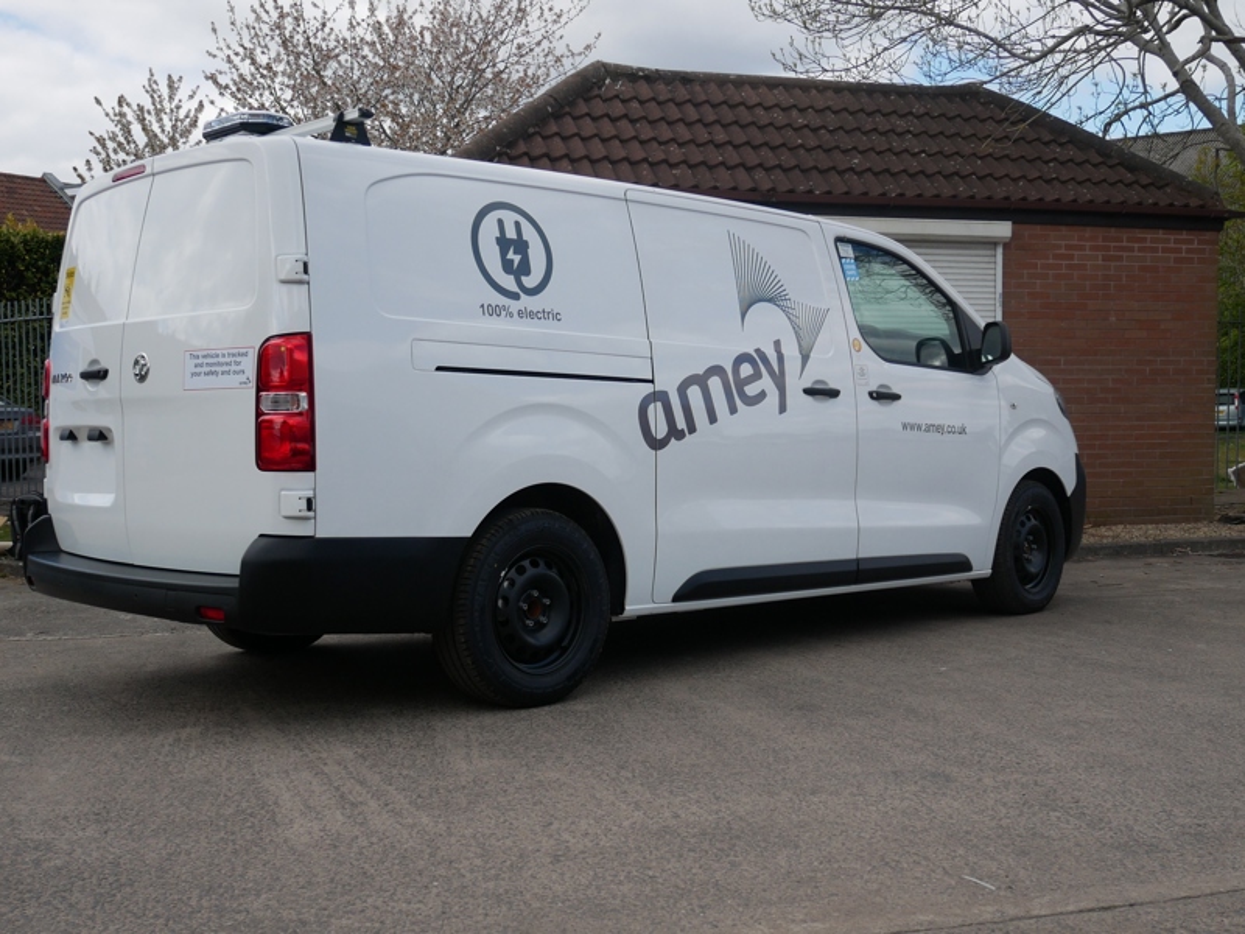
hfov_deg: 45.8
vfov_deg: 35.1
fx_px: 1475
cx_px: 622
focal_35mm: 41
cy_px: 467
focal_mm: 16
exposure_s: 1/1000
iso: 200
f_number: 3.9
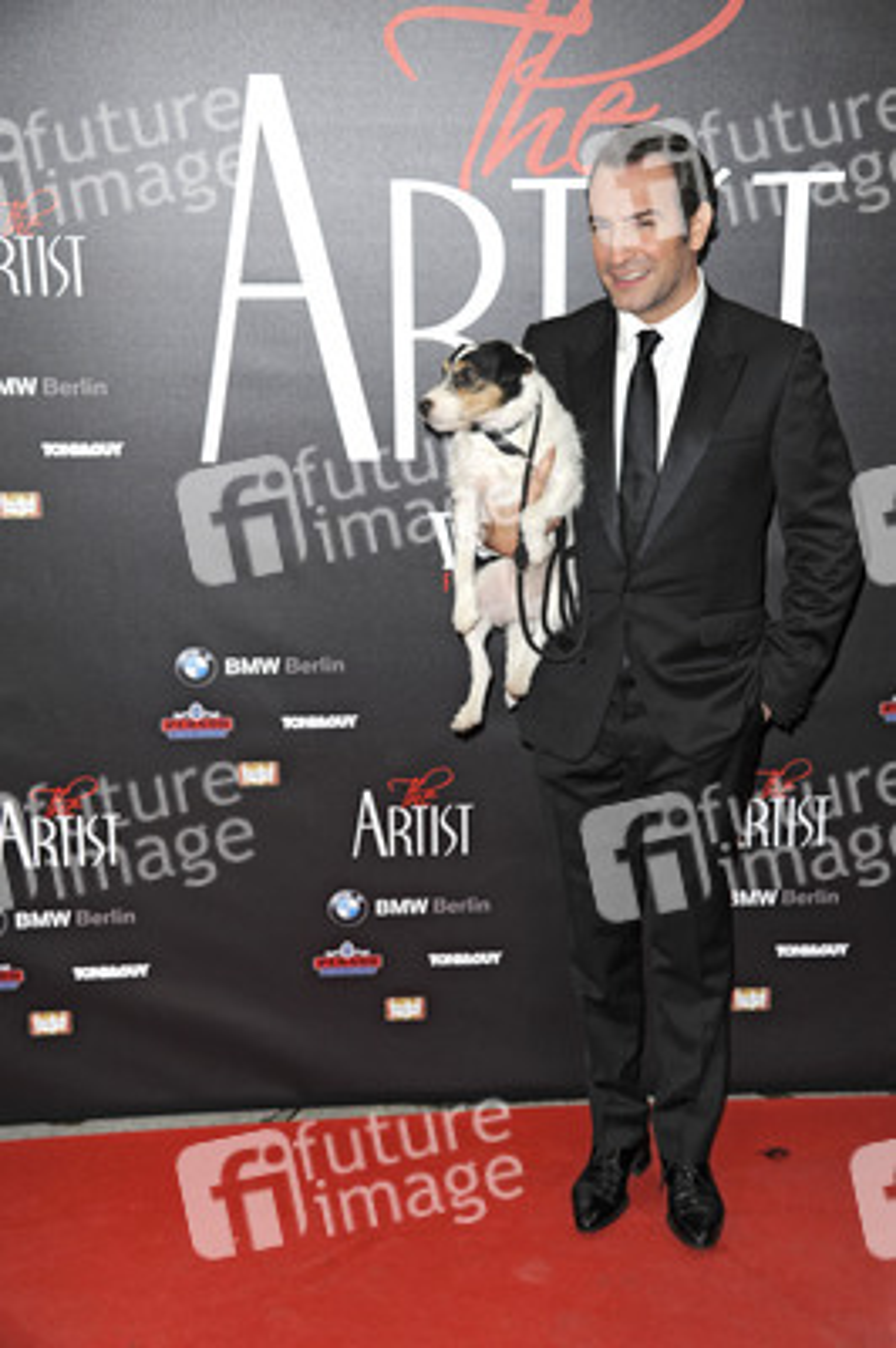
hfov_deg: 24.2
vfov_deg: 35.7
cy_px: 674
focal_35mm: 56
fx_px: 2094
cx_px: 448
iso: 500
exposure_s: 1/160
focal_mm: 56
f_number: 5.6
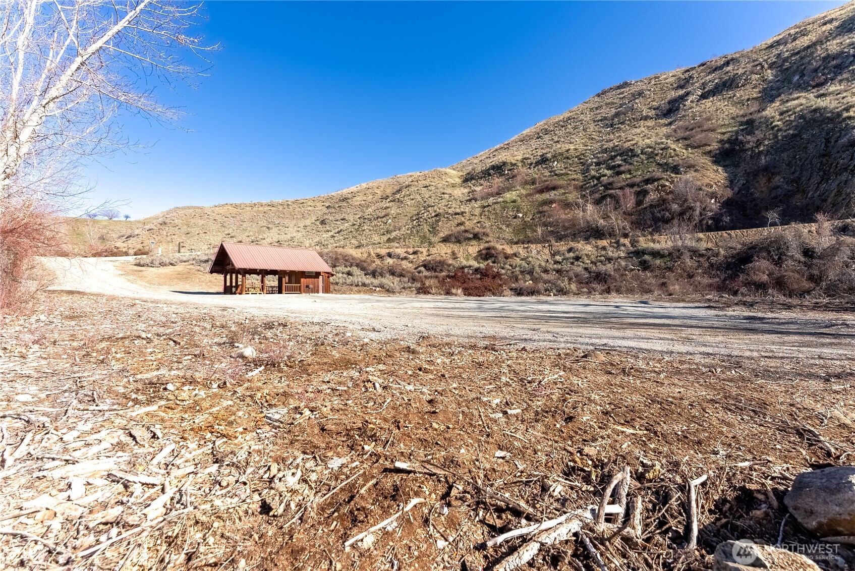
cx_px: 428
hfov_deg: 104.2
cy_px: 286
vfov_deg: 81.3
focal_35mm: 14
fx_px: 333
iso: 100
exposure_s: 1/4000
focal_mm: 14
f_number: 11
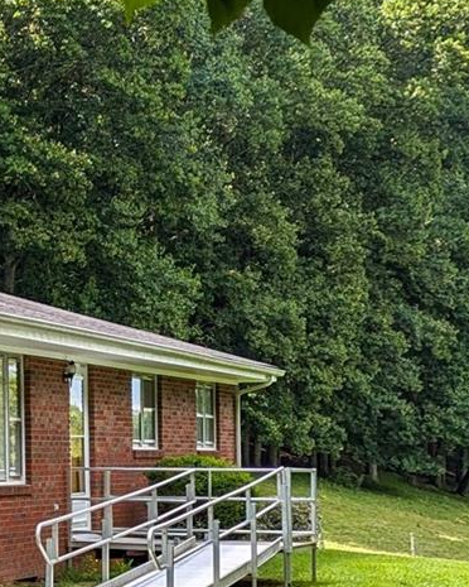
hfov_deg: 13.4
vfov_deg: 18.5
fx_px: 1787
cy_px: 466
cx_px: -374
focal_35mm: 103
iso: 37
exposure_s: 1/640
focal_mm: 6.81
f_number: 1.9
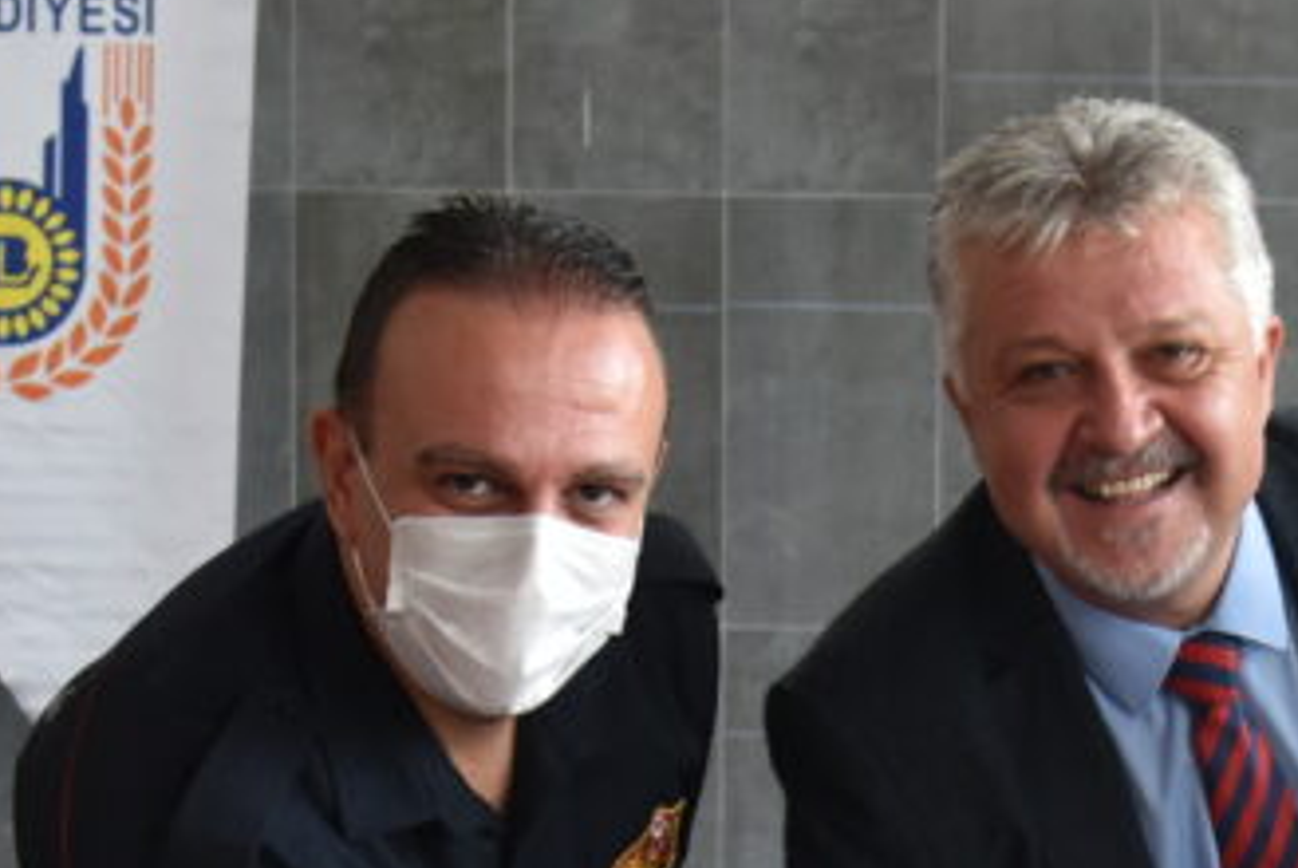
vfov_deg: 9.7
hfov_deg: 14.5
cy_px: 1063
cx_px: 1211
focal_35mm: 140
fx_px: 5052
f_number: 5.6
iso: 400
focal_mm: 30
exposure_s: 1/125
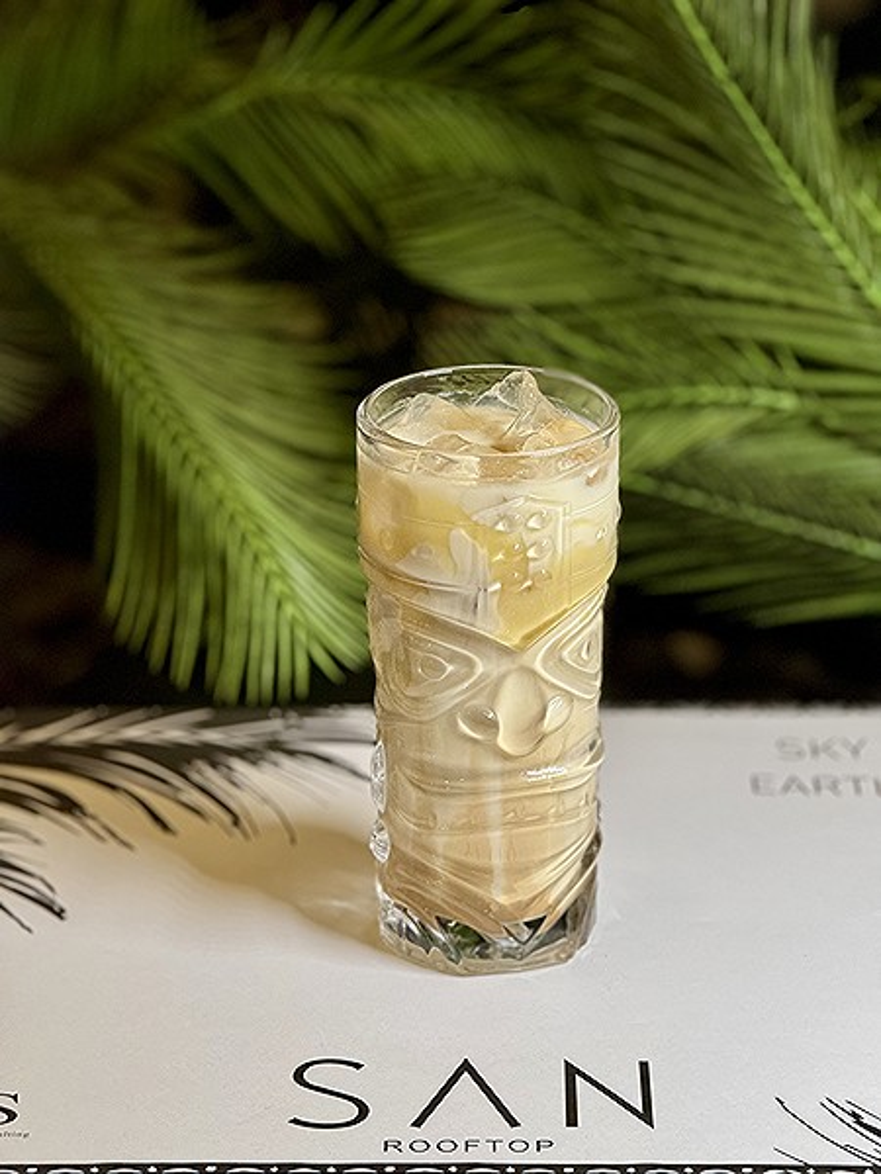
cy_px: 587
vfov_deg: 16.4
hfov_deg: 12.3
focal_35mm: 120
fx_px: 4072
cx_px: 440
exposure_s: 1/100
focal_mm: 15.66
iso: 250
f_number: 2.8
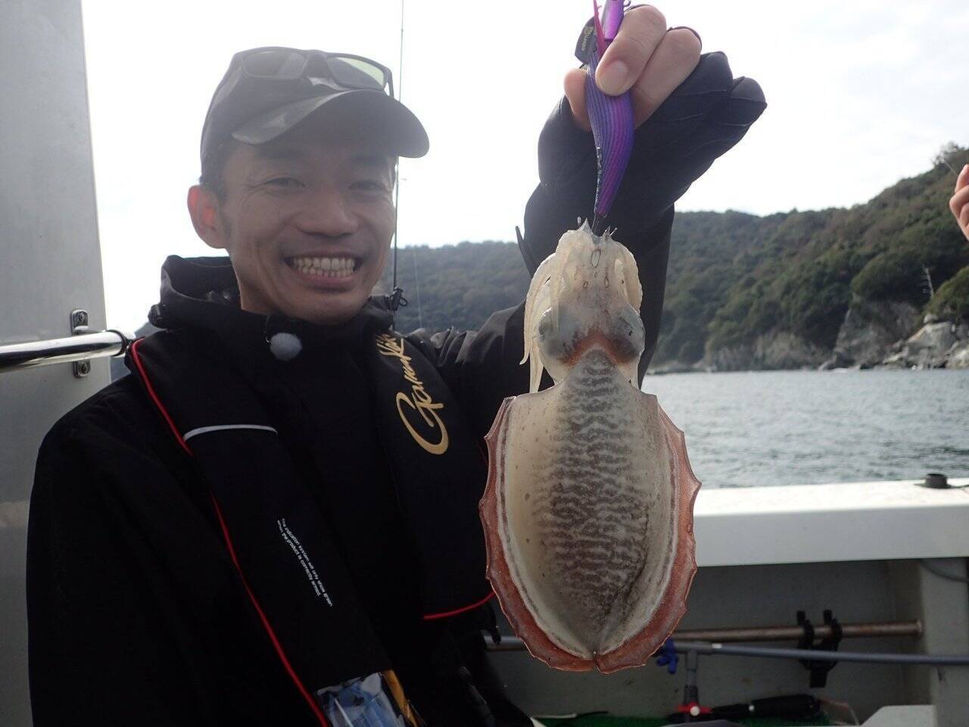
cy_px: 364
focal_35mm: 30
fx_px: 840
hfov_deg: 60.0
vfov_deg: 46.8
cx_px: 484
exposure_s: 1/2000
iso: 100
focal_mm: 5.5
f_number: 2.3
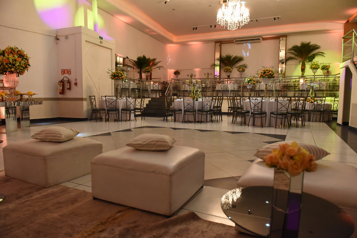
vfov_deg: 53.1
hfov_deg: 73.7
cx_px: 178
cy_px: 119
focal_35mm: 24
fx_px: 238
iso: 5000
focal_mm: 24
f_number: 4
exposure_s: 1/100
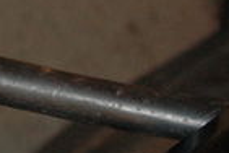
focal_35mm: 191
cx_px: -260
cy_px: 54
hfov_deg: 9.8
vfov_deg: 7.2
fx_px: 1215
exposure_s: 1/60
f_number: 4.5
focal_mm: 28
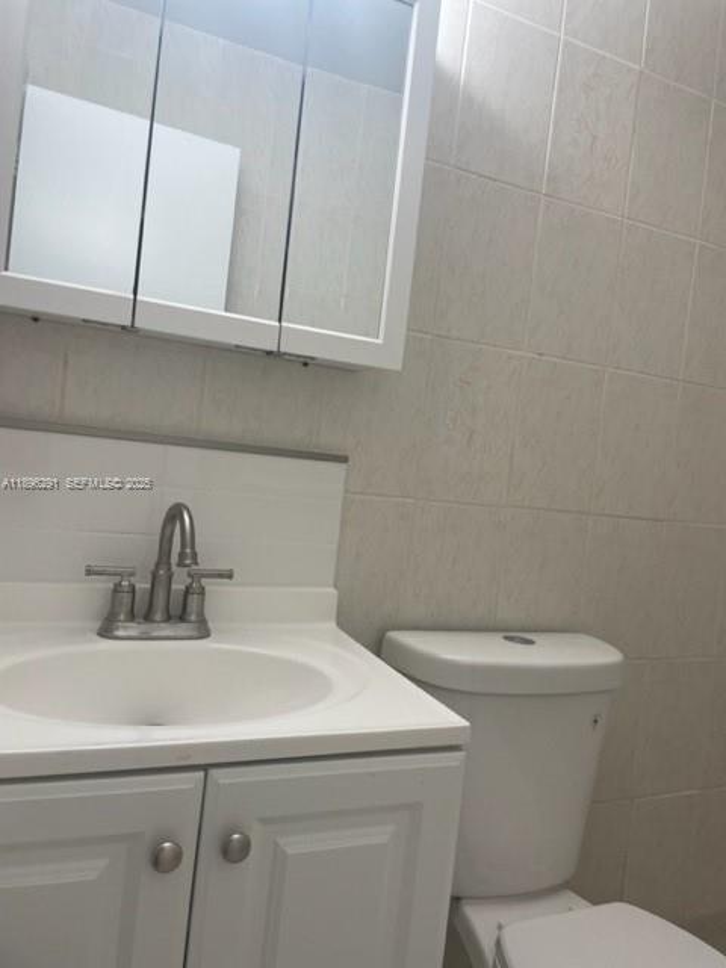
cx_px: 363
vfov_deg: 67.3
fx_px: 727
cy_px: 484
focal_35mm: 26
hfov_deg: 53.1
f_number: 1.6
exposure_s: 1/60
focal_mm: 4.2
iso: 80
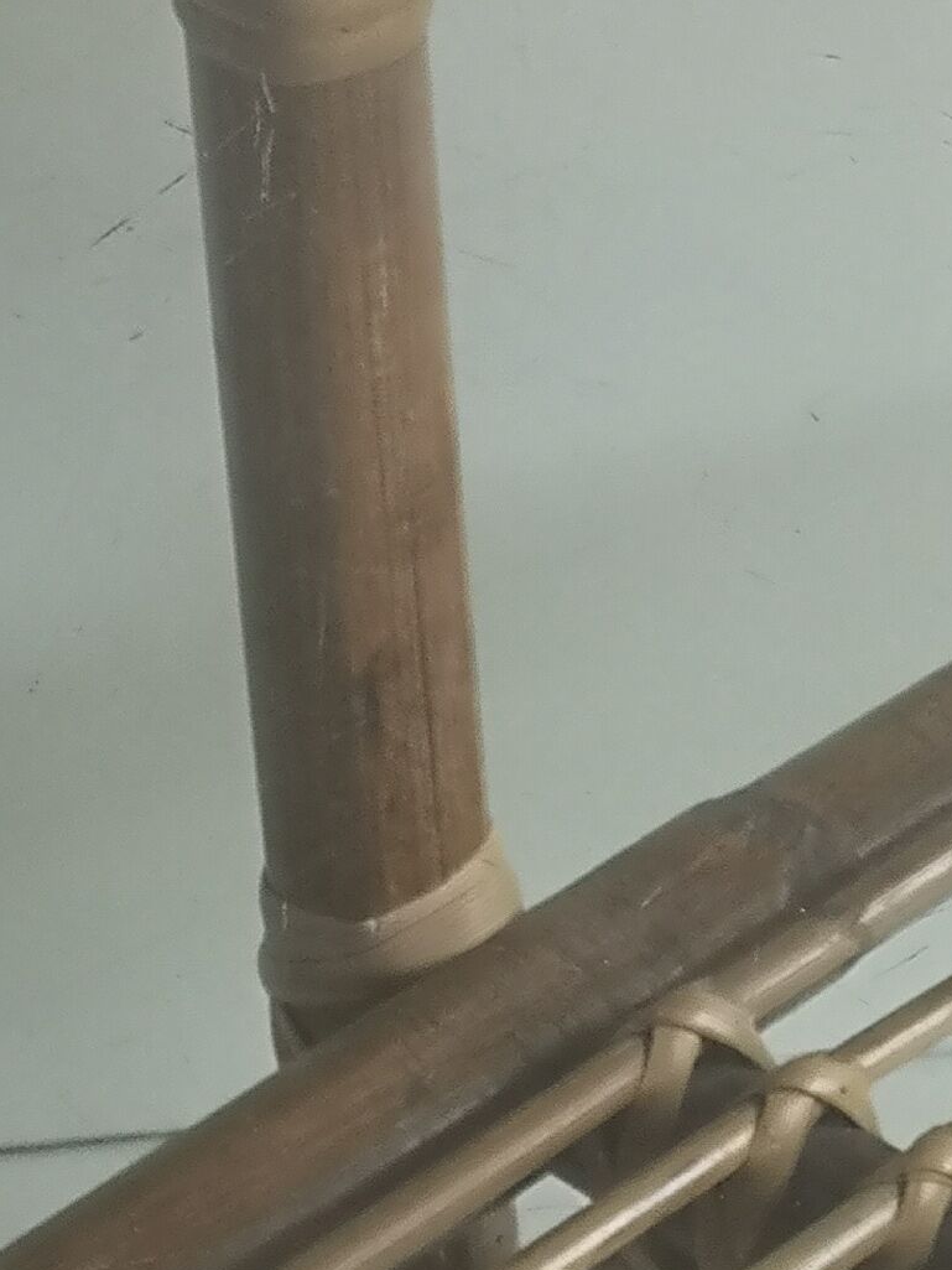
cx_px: 930
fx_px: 5536
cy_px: 890
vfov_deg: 13.0
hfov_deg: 9.8
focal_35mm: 151
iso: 64
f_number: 1.8
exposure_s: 1/100
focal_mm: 3.95
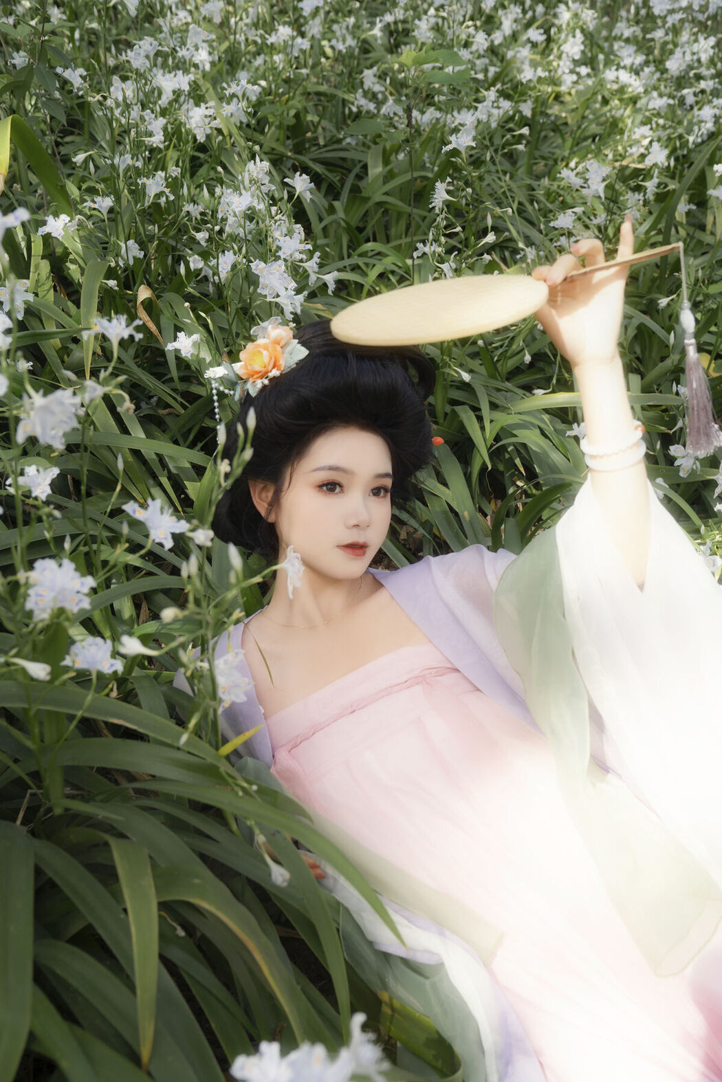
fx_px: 1143
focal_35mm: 38
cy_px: 541
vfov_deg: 50.7
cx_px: 361
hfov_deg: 35.1
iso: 200
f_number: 5
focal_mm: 38
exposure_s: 1/200
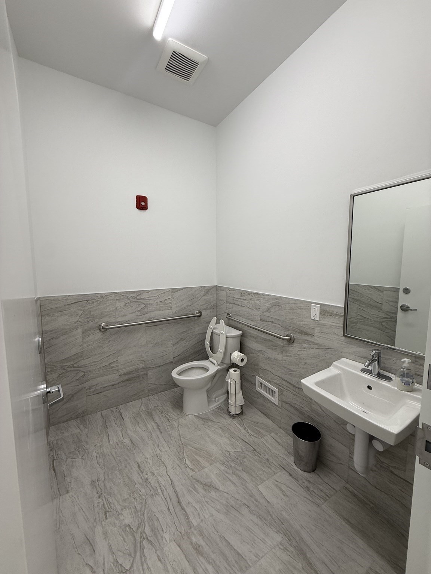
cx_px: 216
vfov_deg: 102.1
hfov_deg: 85.7
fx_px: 232
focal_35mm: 14
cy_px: 287
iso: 50
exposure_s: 1/120
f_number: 2.2
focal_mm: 2.22
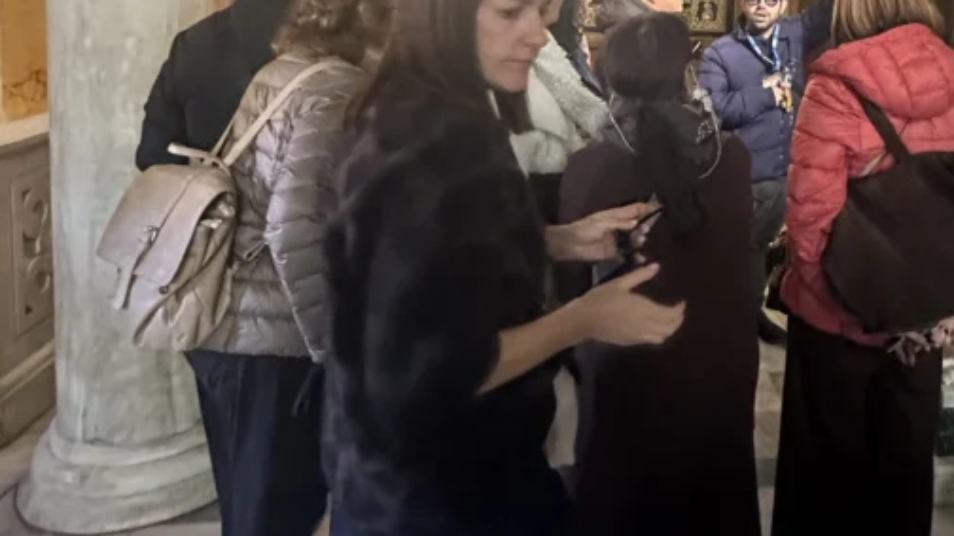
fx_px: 784
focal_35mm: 31
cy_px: 51
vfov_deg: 35.5
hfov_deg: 60.4
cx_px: 674
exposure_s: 1/50
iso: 1000
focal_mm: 2.22
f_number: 2.2
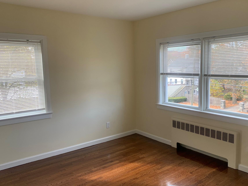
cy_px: 89
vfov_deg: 45.4
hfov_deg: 58.0
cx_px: 146
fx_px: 222
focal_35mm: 31
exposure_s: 1/121
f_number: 1.8
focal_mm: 4.25
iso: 40
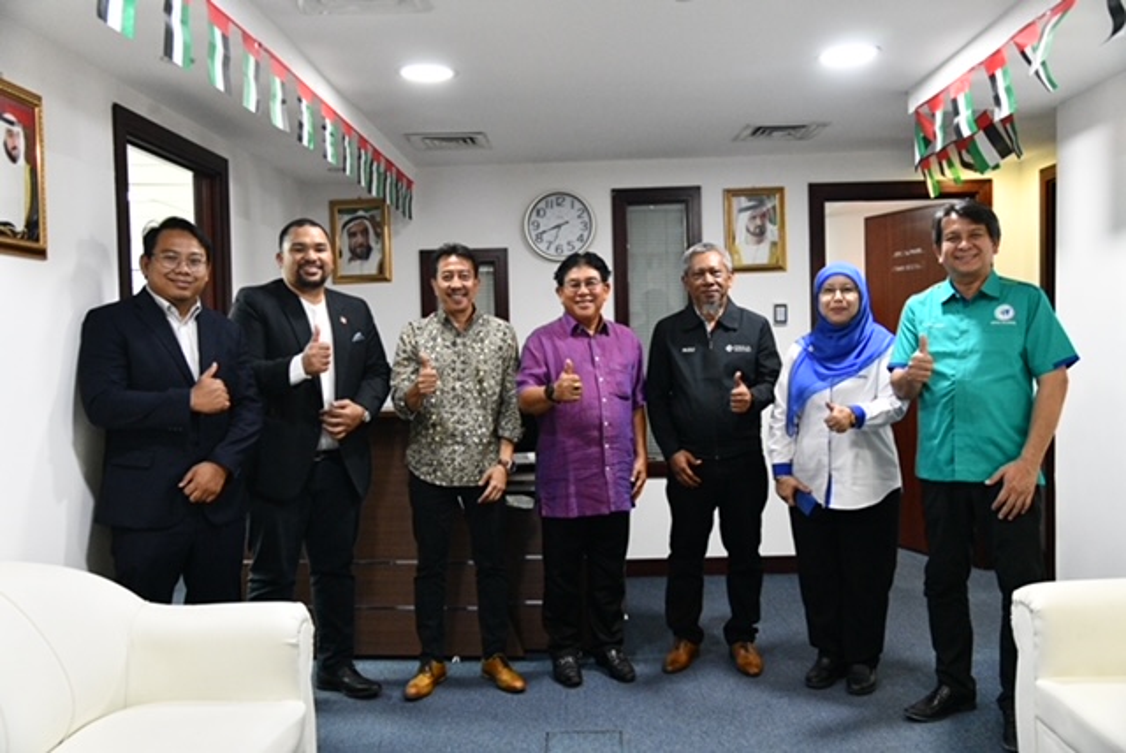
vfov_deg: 42.4
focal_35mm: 31
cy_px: 376
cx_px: 563
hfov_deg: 60.2
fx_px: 970
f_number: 4.5
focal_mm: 31
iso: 6400
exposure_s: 1/160
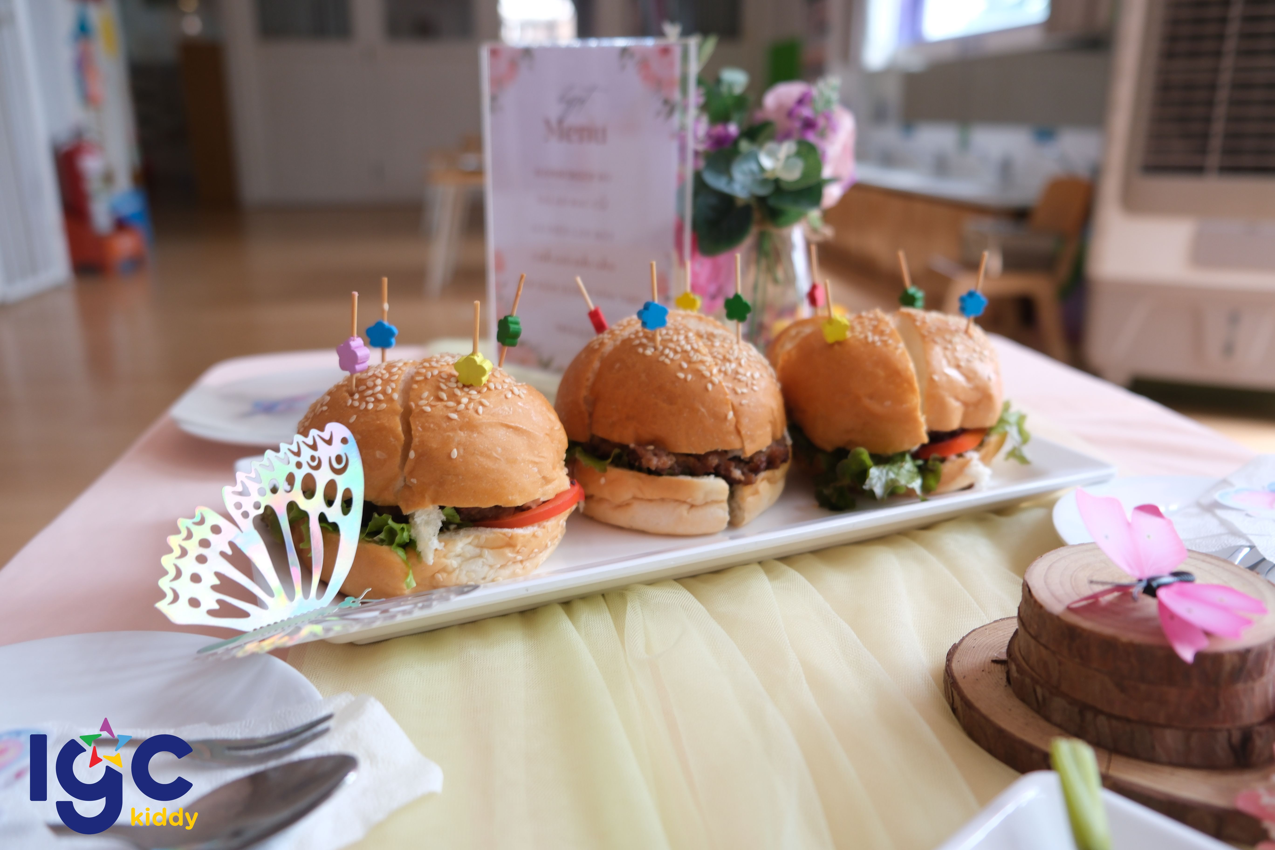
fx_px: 956
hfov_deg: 67.4
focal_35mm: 27
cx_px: 638
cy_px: 425
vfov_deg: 47.9
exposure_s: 1/125
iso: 320
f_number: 2.8
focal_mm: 18
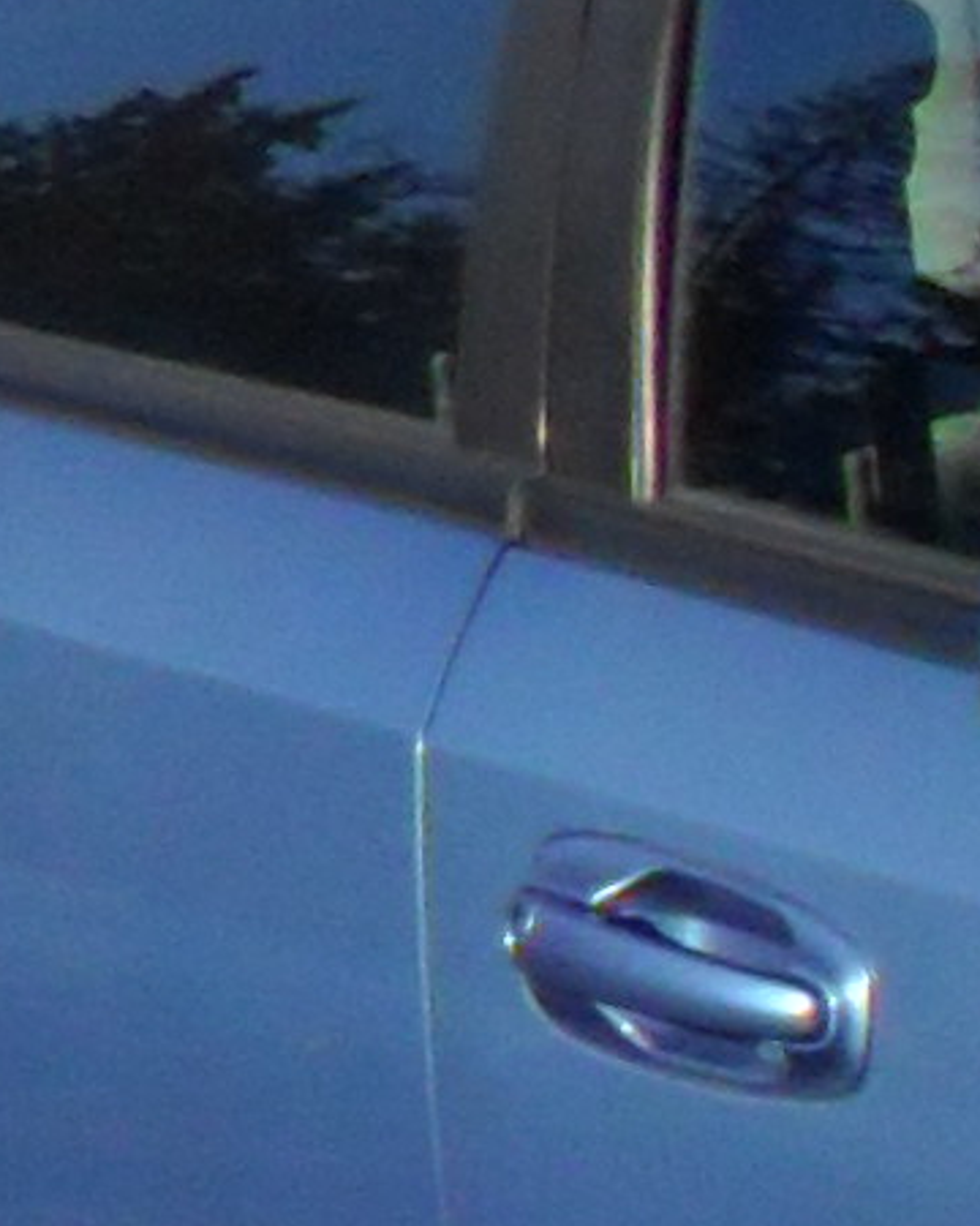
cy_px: 2286
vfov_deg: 7.4
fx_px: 9173
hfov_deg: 5.4
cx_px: 3819
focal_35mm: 253
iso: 80
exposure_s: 1/250
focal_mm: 4.9
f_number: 8.9
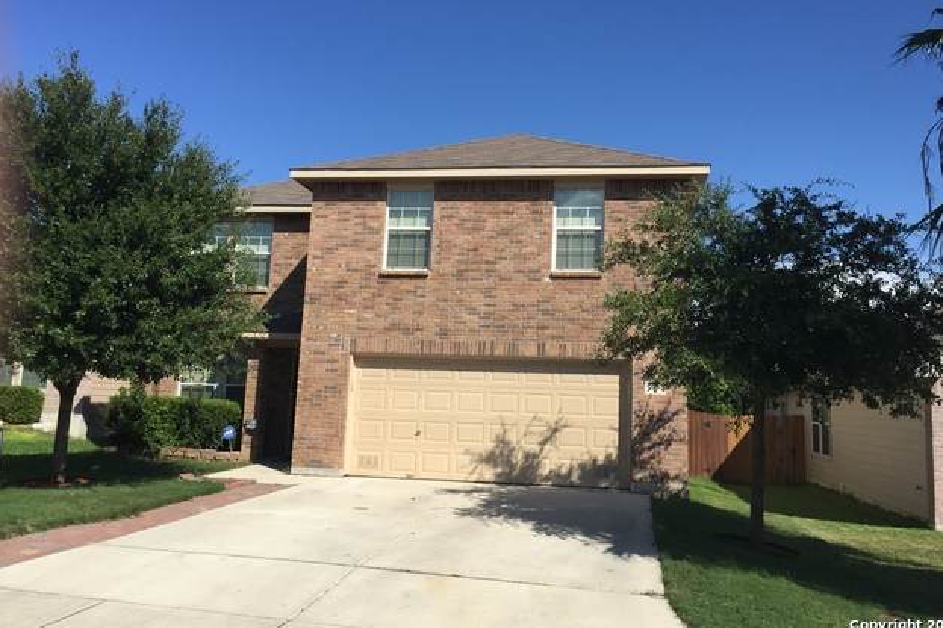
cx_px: 483
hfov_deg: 60.3
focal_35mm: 31
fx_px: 812
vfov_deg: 42.3
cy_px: 289
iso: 32
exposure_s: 1/3049
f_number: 2.2
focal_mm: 4.15
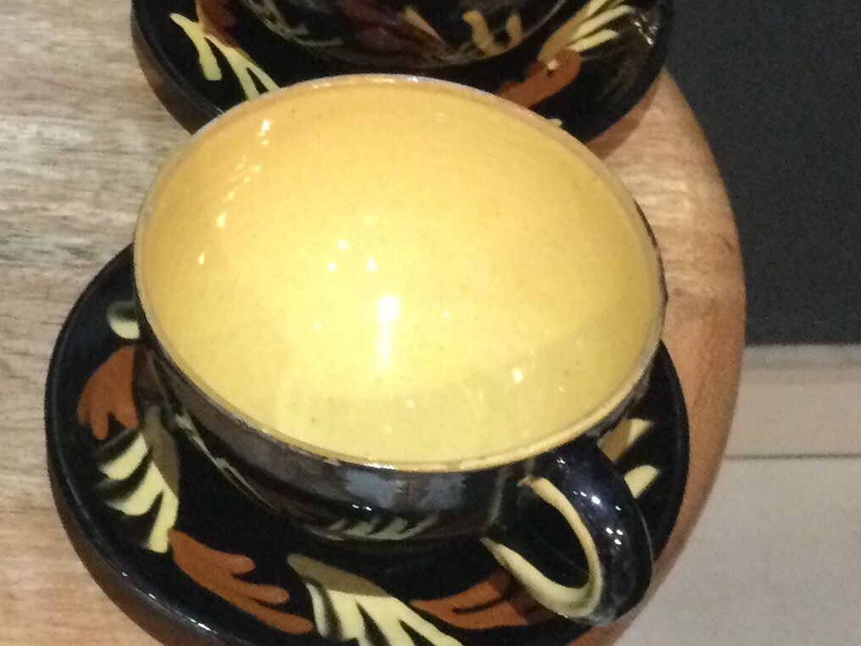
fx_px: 2463
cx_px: 244
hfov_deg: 19.7
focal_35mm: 99
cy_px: 24
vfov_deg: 14.7
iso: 400
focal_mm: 3.3
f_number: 2.4
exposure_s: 1/17
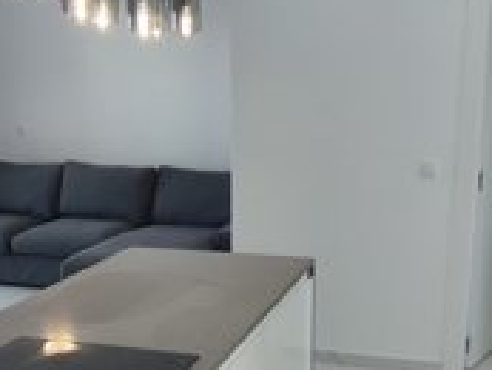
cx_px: 230
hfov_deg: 36.8
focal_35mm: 52
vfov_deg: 27.7
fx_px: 740
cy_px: 276
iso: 78
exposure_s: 1/50
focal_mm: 6.04
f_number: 1.9
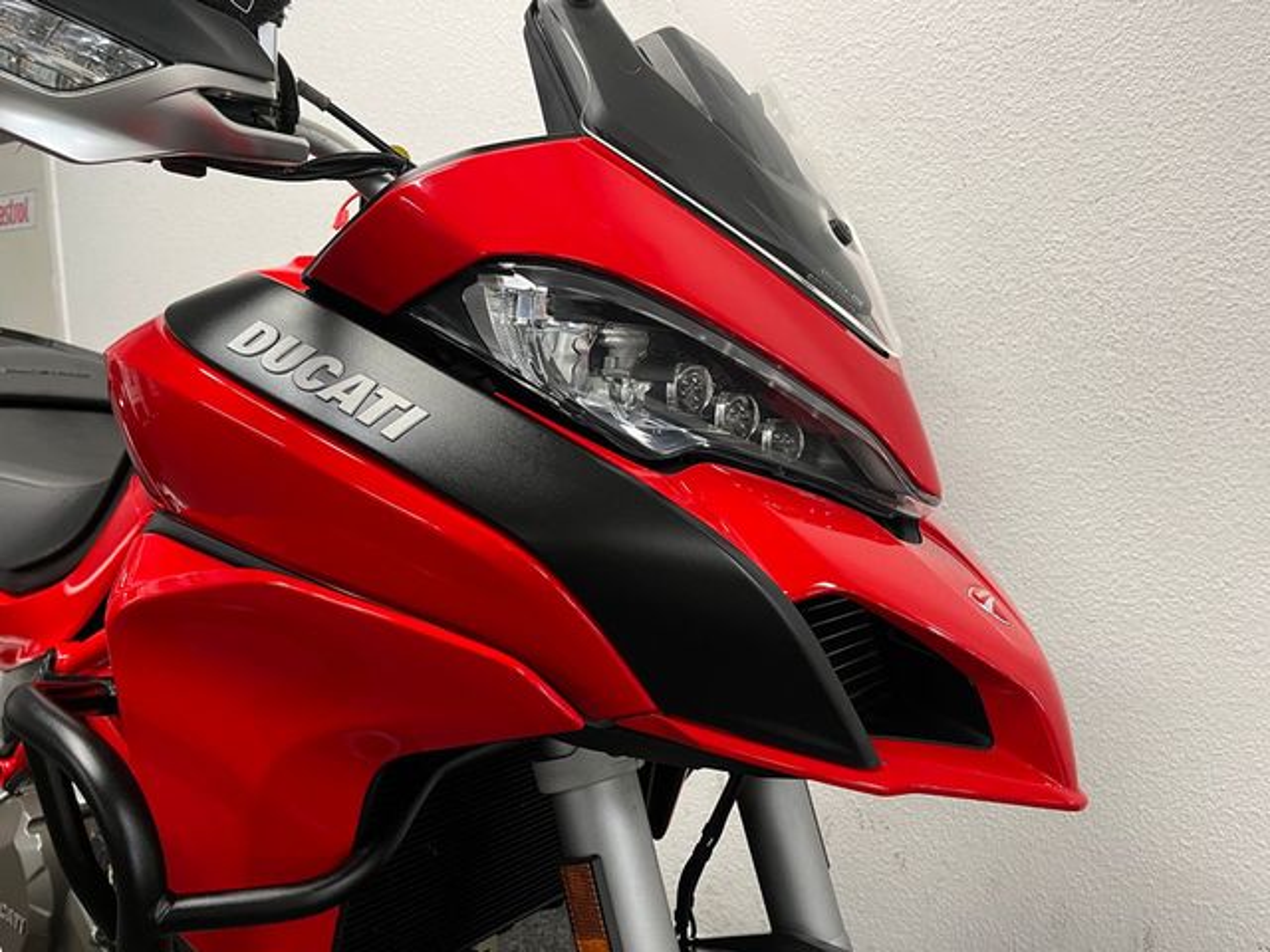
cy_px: 476
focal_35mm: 26
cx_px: 635
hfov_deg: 67.3
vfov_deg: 53.1
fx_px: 954
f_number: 1.6
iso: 100
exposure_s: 1/50
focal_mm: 5.1
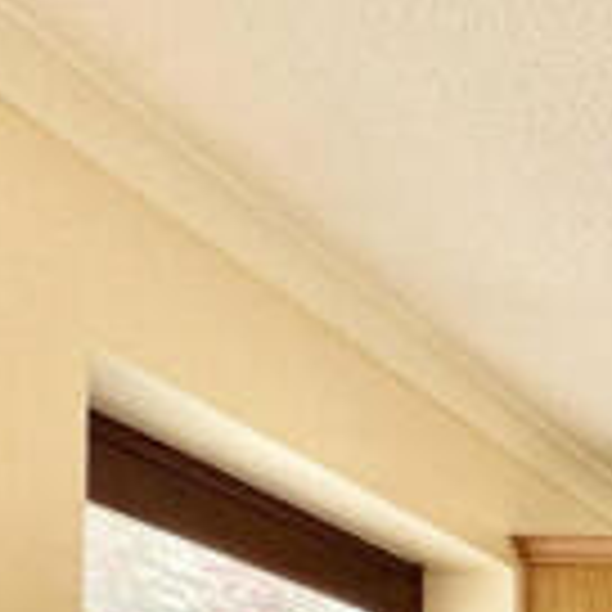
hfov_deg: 18.8
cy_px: 979
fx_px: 1060
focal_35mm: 53
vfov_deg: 23.6
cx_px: 1240
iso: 125
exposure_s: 1/100
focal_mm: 2.22
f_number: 2.2
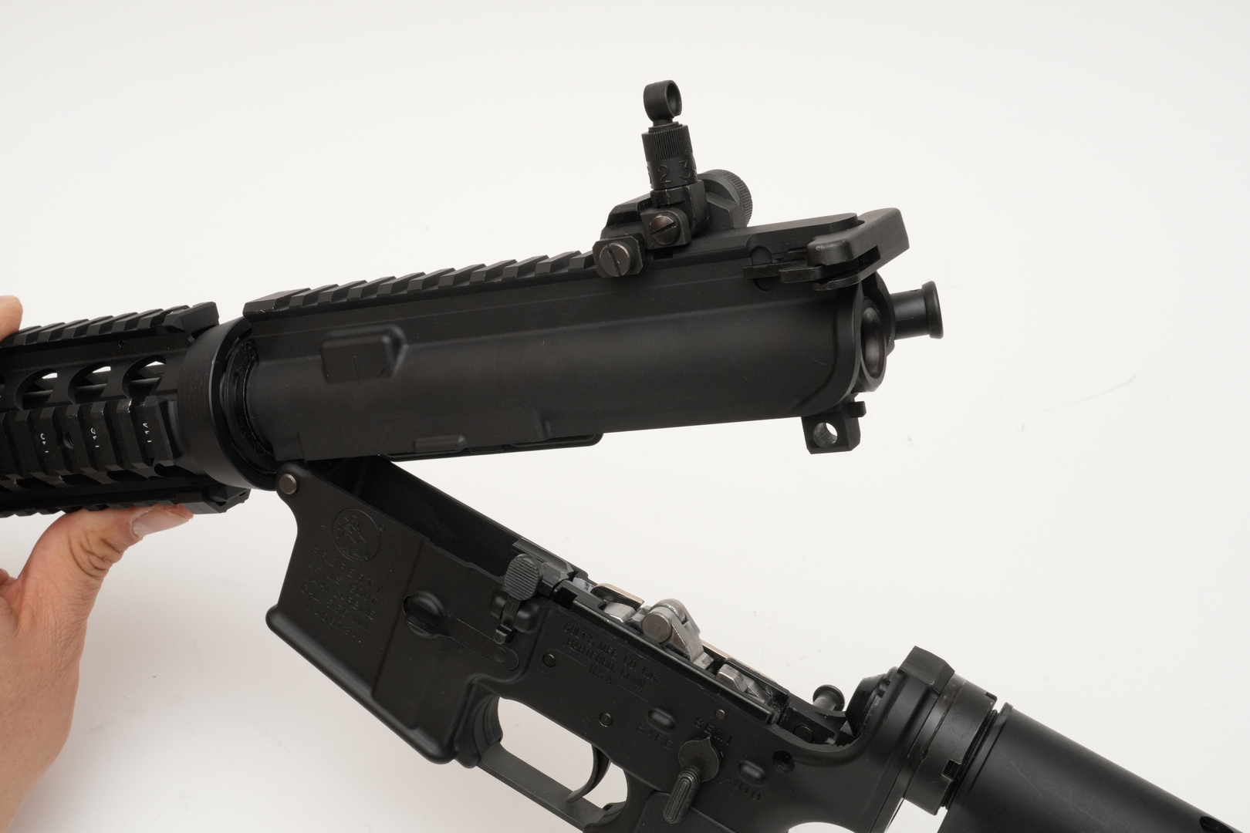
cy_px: 416
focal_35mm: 47
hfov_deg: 41.9
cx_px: 625
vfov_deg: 28.6
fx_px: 1632
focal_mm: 47
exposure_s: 1/60
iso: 1600
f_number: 22
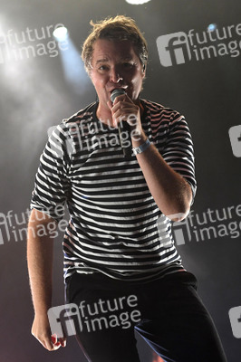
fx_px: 704
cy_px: 181
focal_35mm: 70
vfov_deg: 28.9
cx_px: 120
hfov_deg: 19.4
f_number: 3.5
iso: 1600
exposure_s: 1/320
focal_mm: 70
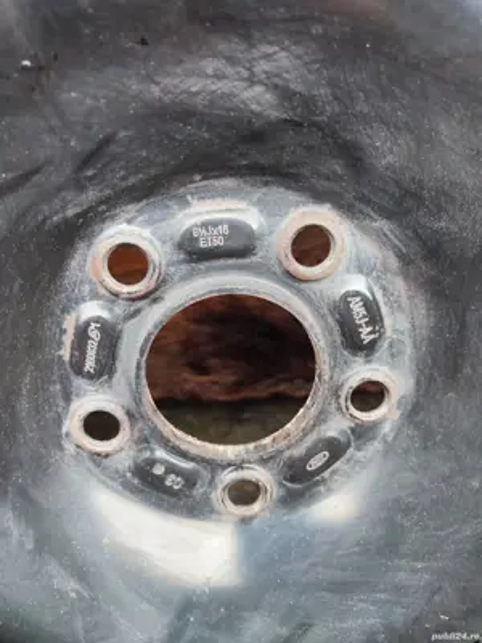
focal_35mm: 25
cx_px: 241
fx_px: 464
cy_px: 322
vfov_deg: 69.4
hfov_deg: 54.9
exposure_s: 1/33
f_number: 1.9
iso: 239
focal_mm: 6.04
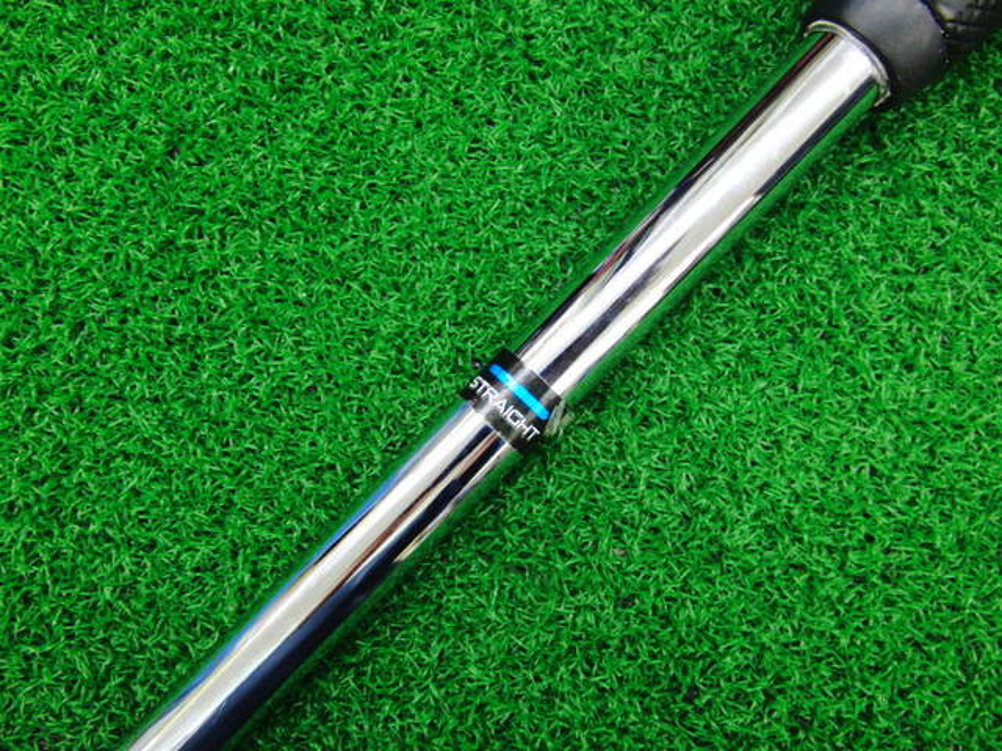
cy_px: 376
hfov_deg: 50.1
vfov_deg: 38.7
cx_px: 501
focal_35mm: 37
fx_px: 1071
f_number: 3.6
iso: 400
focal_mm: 6.42
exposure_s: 1/30
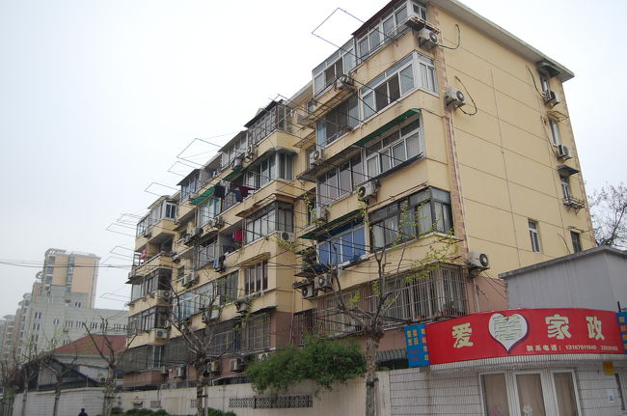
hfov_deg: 62.0
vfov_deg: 43.5
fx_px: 522
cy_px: 208
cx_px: 314
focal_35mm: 30
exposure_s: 1/500
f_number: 4
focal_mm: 20
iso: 400
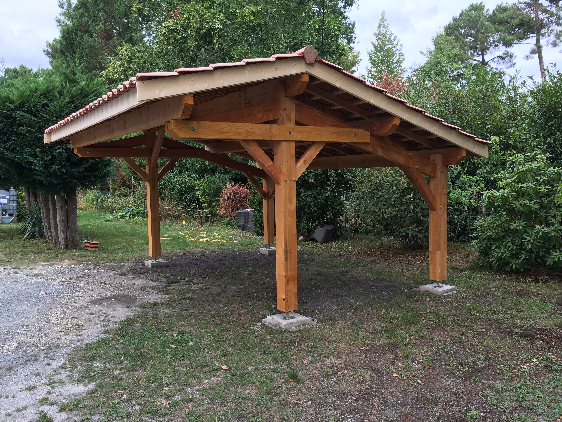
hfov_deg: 61.7
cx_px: 281
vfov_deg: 48.2
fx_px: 471
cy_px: 211
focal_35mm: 29
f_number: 2.2
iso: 25
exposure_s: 1/299
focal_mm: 4.15
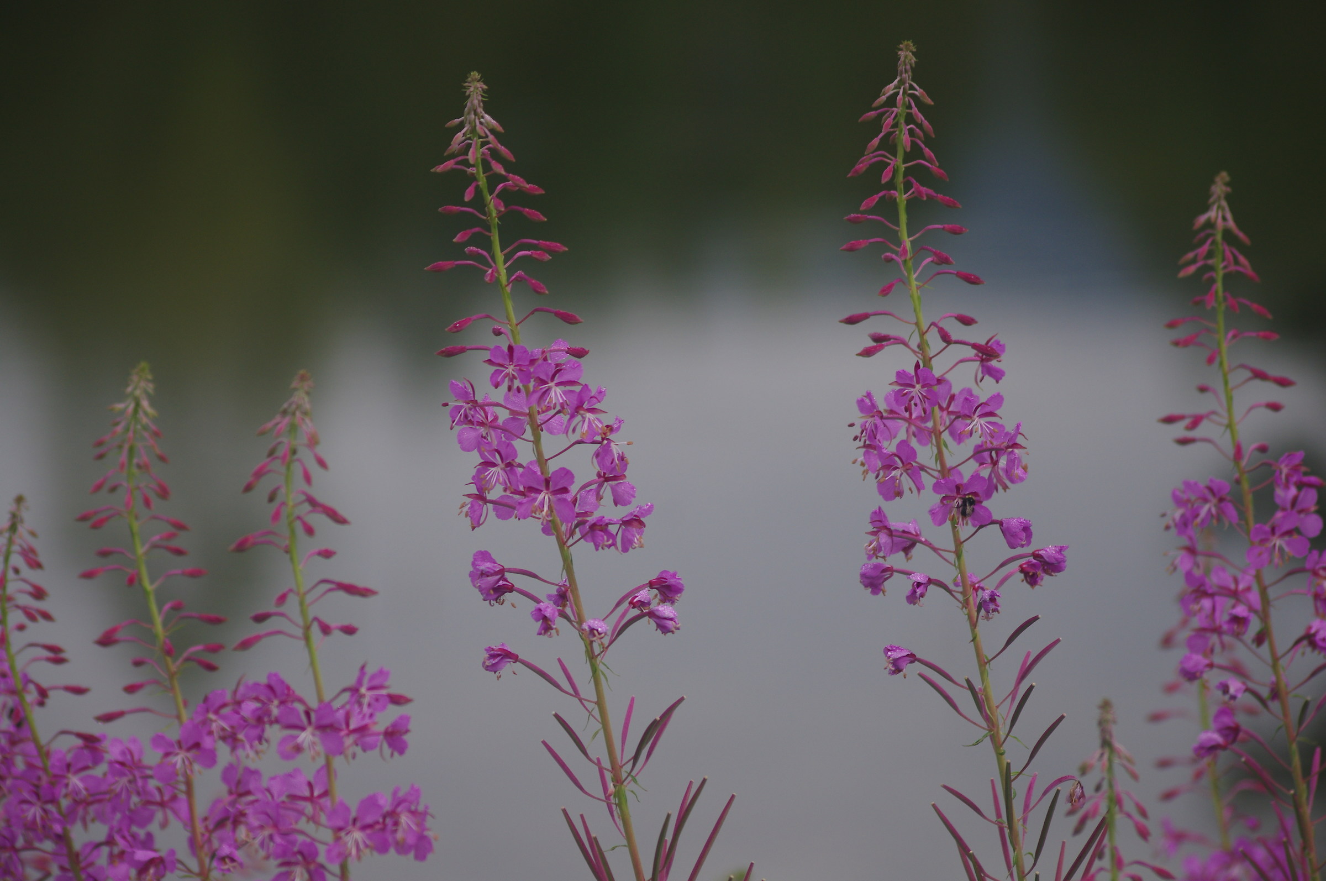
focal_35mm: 199
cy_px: 440
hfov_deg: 10.3
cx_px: 663
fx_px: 7321
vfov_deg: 6.9
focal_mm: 133
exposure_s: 1/320
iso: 200
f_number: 4
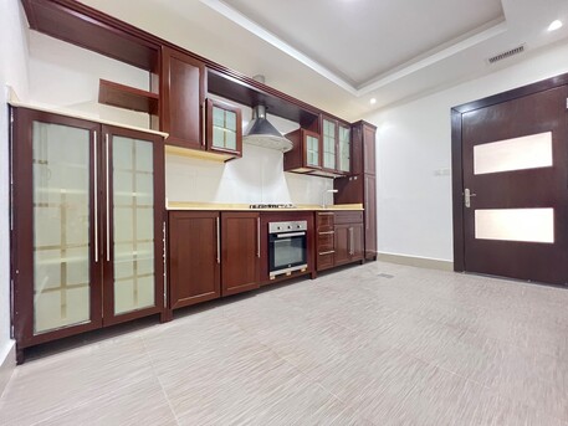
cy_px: 213
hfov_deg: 106.2
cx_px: 284
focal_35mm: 13
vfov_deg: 89.9
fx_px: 213
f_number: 1.8
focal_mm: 1.57
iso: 640
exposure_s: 1/34
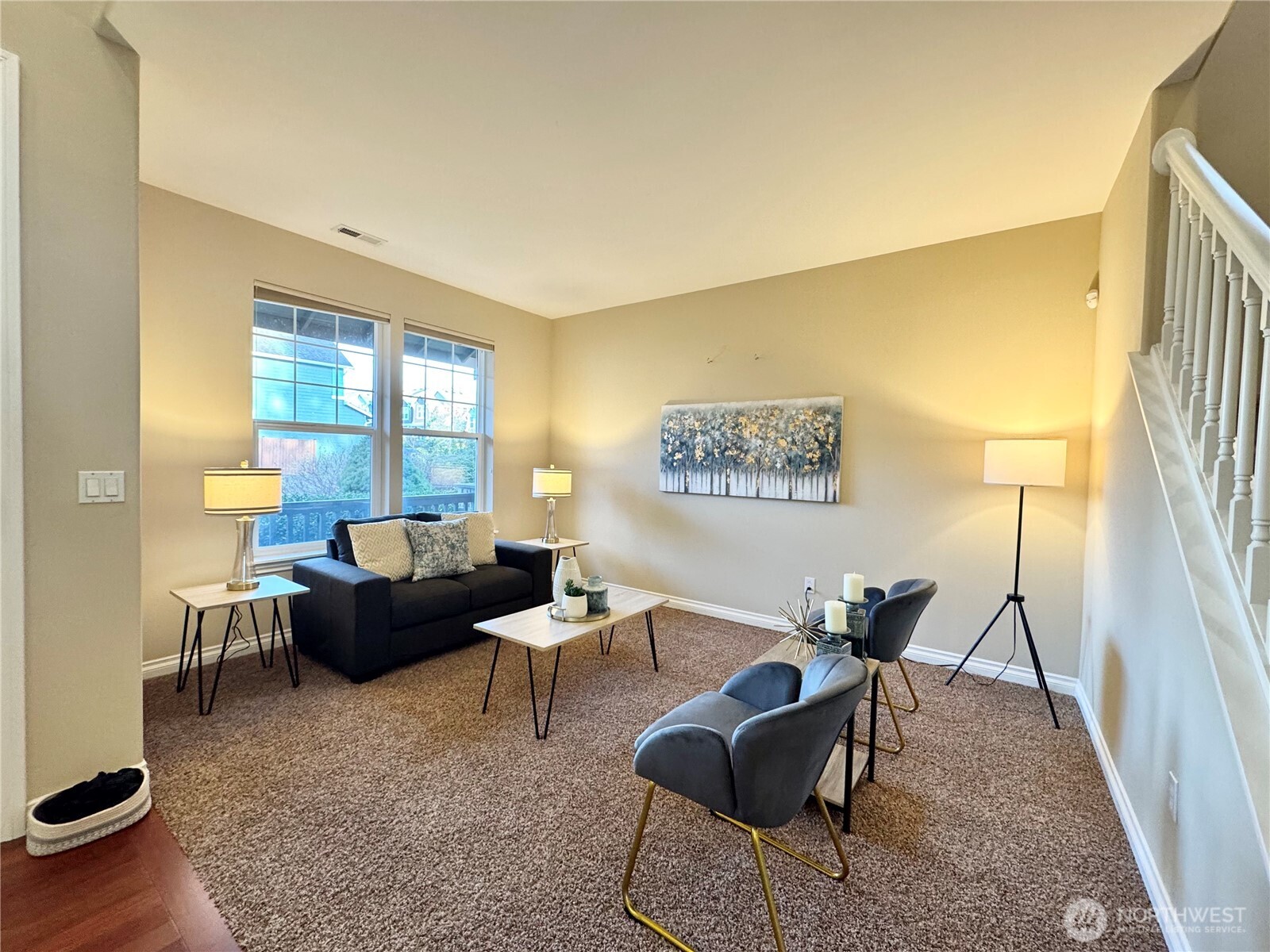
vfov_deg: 85.7
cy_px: 476
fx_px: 514
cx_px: 635
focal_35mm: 14
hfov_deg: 102.1
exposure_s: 1/60
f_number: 2.2
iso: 200
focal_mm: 2.22
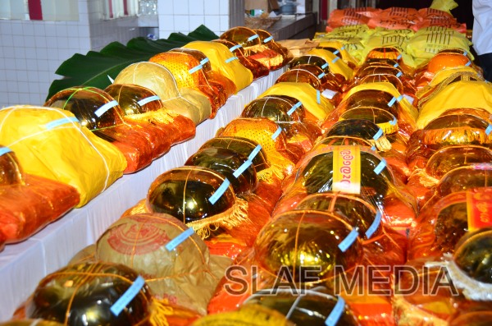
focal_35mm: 57
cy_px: 163
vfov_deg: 23.7
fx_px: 777
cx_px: 246
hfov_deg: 35.1
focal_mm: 38
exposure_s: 1/100
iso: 500
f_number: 4.2
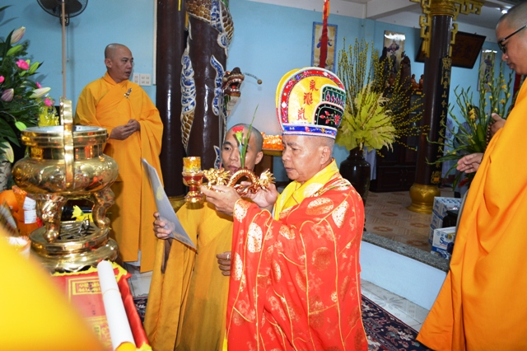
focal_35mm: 27
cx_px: 264
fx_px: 395
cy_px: 176
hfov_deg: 67.4
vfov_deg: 47.9
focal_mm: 18
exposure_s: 1/60
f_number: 3.5
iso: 800
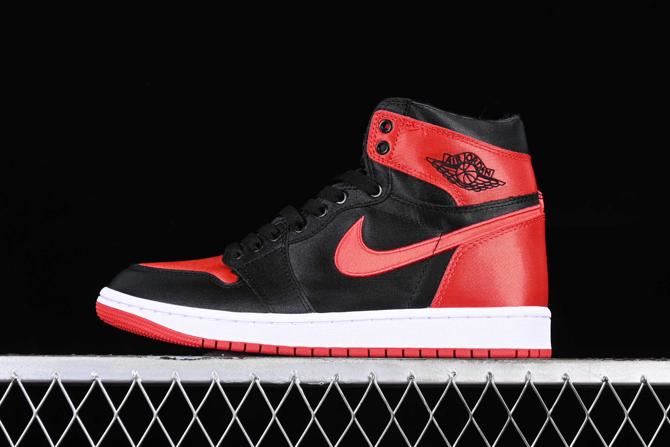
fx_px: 1396
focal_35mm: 75
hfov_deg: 27.0
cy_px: 224
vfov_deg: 18.2
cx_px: 335
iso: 160
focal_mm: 50
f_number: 6.3
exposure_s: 1/60
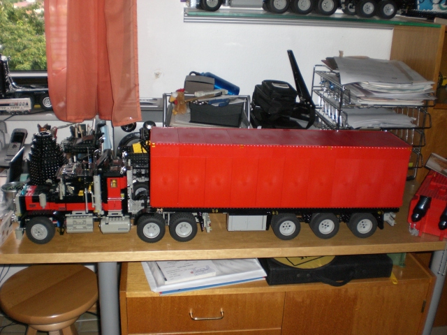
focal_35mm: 38
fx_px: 491
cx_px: 224
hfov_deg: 49.0
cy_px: 168
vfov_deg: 37.7
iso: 200
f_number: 3.1
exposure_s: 1/60
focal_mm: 6.3
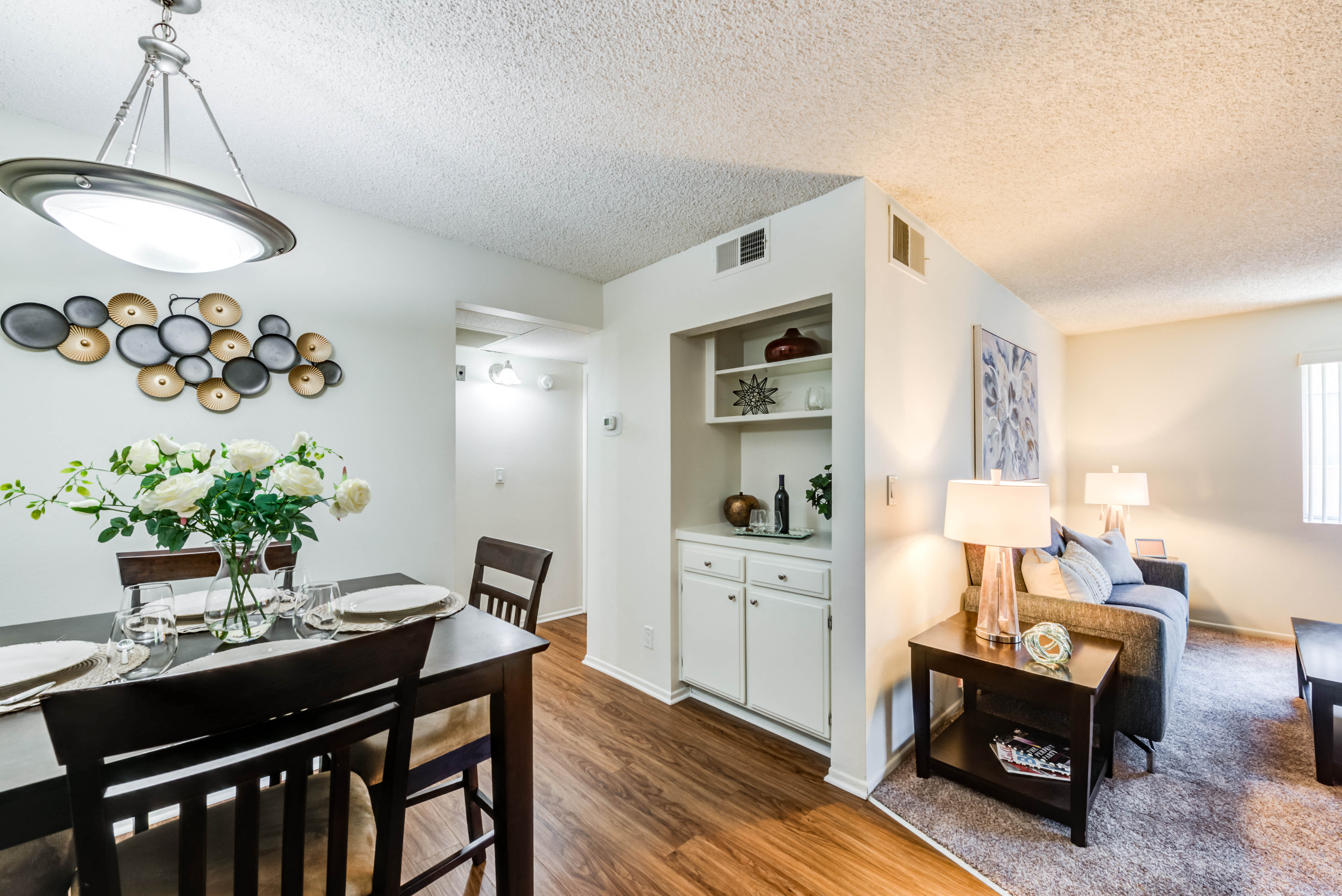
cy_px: 448
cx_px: 671
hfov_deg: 104.2
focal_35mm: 14
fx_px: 522
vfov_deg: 81.3
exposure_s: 1/6
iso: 200
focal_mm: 14
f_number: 8
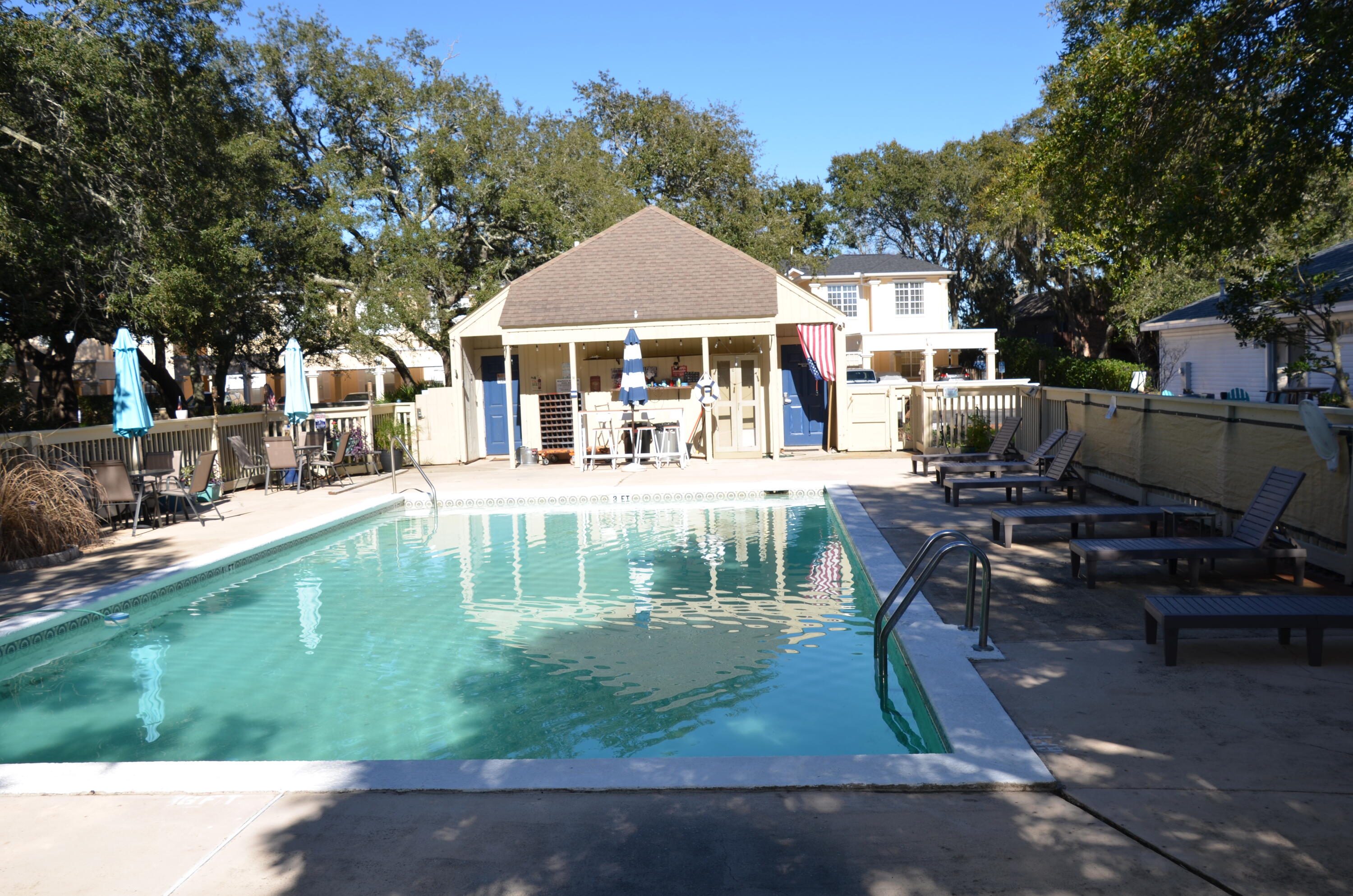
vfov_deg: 41.5
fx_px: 1181
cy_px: 448
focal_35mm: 32
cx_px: 676
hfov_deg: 59.6
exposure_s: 1/250
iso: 100
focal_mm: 21
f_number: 8
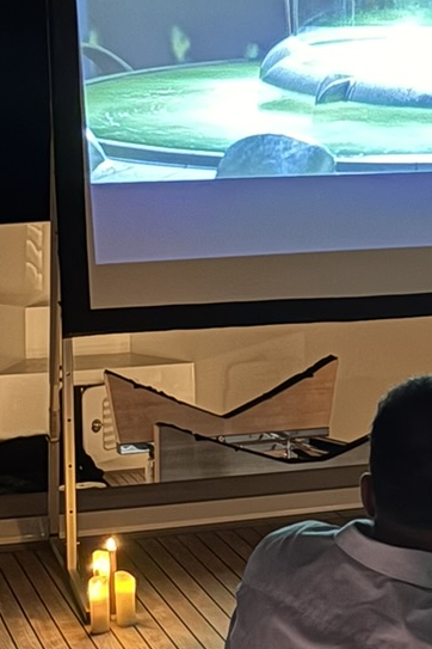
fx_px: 1836
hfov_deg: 13.0
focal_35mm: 102
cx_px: 539
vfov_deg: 20.0
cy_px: 304
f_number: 1.6
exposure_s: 1/20
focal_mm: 5.96
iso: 800
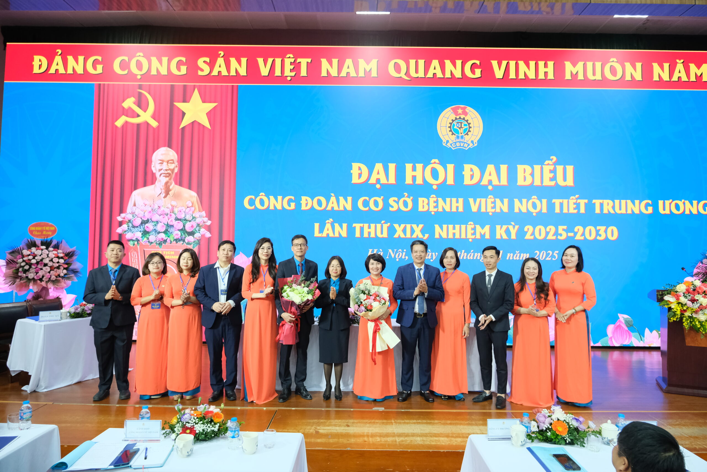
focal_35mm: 23
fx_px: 452
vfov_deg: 55.1
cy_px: 236
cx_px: 354
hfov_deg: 76.1
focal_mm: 15
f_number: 3.5
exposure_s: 1/60
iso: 2000
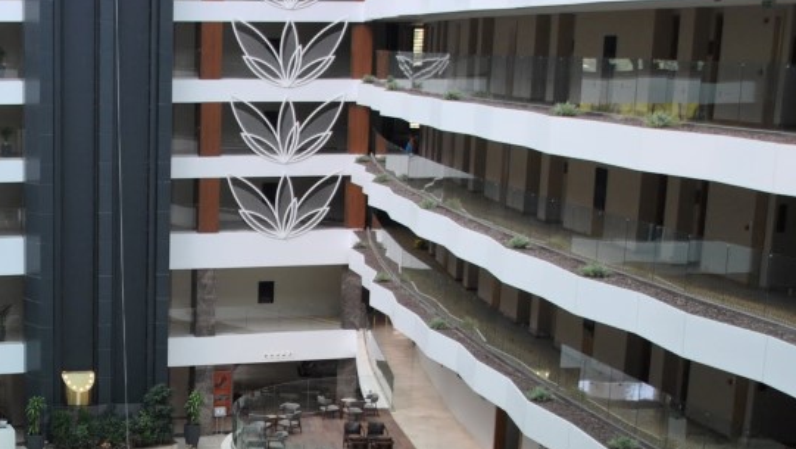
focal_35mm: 80
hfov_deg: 25.5
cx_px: 39
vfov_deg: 14.6
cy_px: 551
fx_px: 1689
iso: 200
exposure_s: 1/80
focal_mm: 24
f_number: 4.5
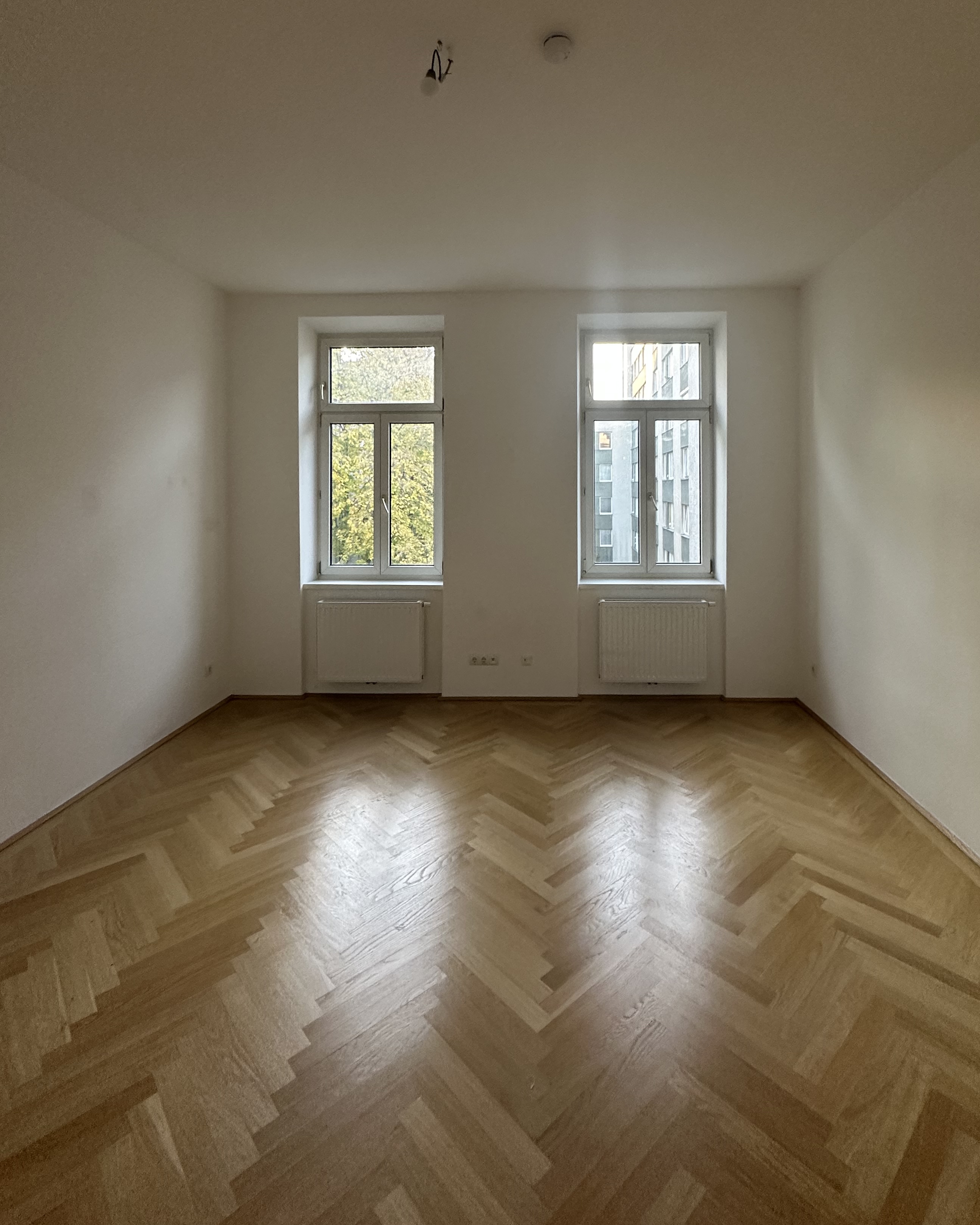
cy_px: 484
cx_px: 542
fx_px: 616
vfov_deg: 88.4
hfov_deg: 76.7
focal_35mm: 17
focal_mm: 2.22
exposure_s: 1/99
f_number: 2.2
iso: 200
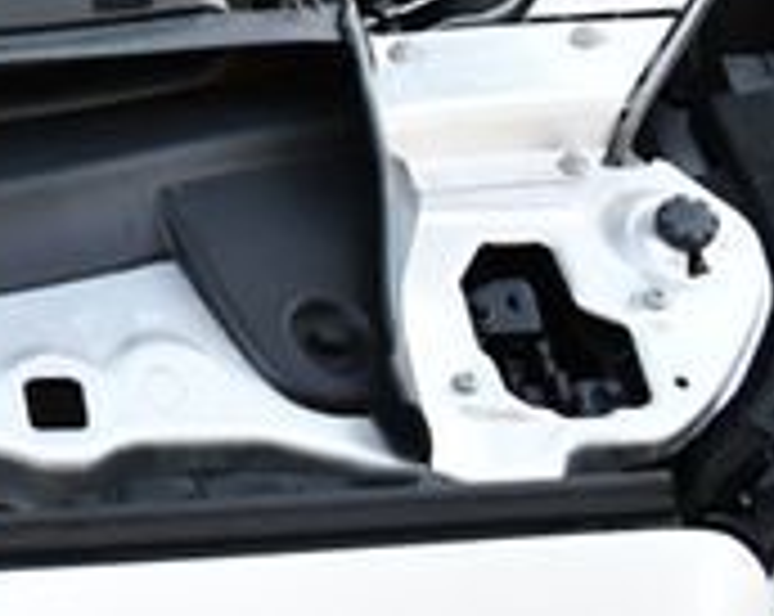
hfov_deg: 13.8
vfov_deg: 11.6
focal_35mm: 126
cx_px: -567
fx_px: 2881
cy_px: -337
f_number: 3.5
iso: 500
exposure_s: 1/250
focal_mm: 18
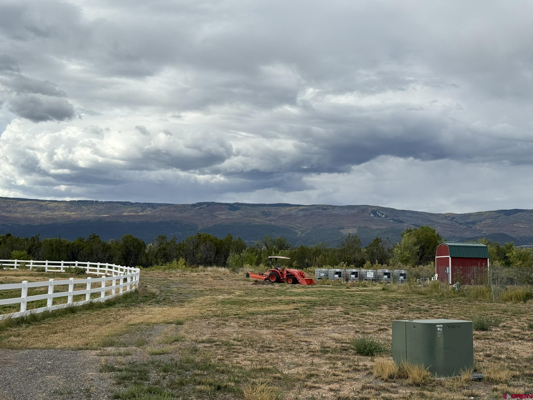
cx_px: 266
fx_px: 739
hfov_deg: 39.7
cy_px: 200
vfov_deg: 30.3
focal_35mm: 48
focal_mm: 6.76
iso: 64
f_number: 1.78
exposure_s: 1/6024
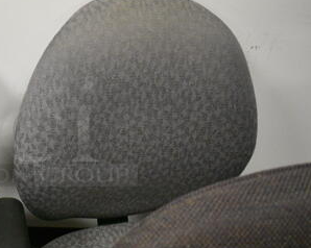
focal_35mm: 52
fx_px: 478
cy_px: 131
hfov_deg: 33.8
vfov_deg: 29.1
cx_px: 22
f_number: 3.5
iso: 5000
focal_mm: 18
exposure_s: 1/125
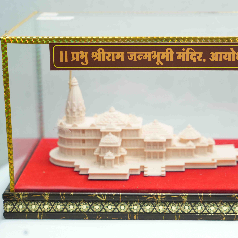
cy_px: 119
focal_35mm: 96
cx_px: 148
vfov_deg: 18.1
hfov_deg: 18.1
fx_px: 747
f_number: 5.6
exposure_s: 1/60
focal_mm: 75
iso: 400
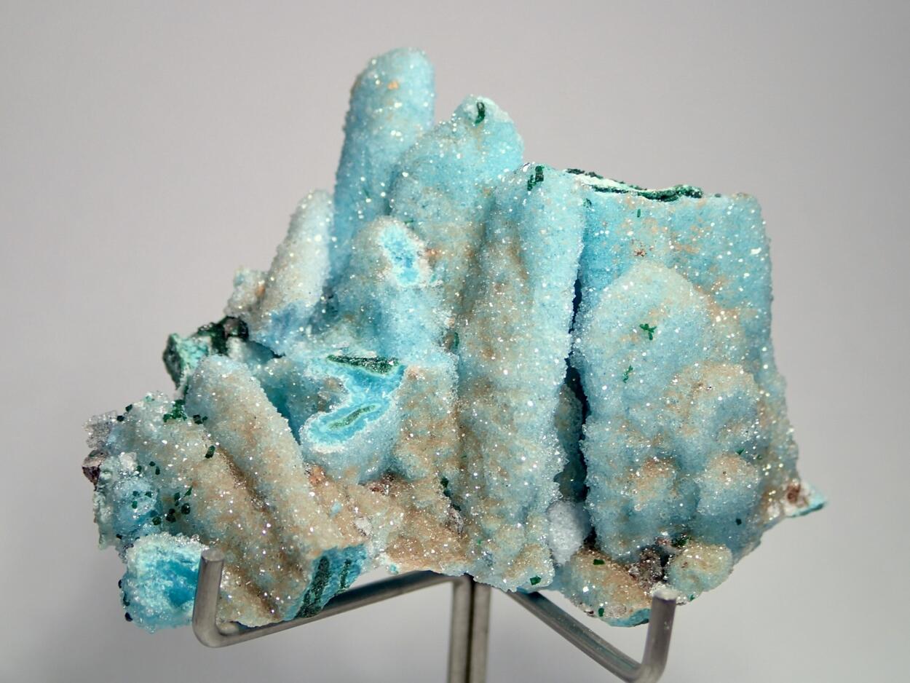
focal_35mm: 74
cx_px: 455
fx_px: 1946
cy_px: 342
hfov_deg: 26.3
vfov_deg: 19.9
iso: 100
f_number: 4.2
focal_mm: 13.47
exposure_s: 1/200
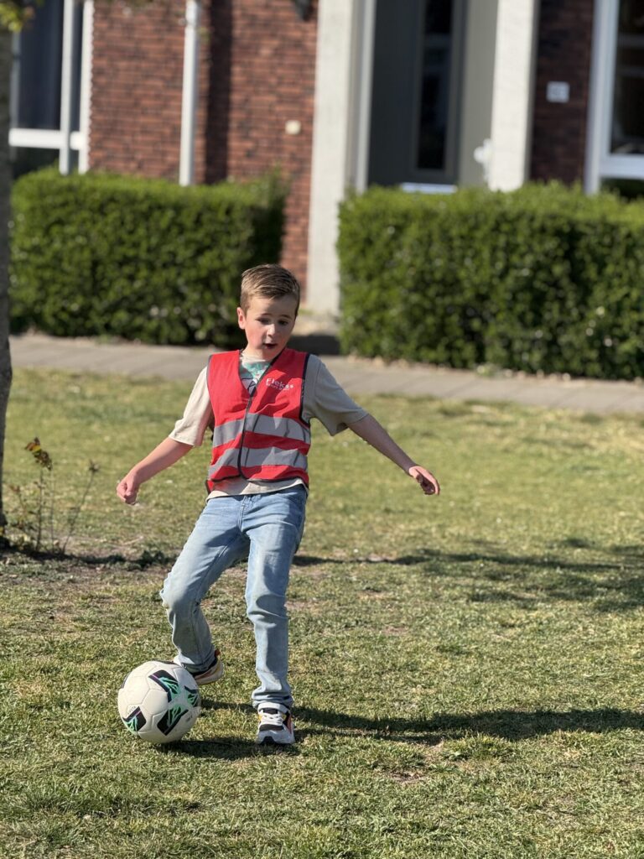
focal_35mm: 120
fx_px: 2977
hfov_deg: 12.3
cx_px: 322
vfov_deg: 16.4
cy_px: 430
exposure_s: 1/721
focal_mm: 15.66
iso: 64
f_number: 2.8
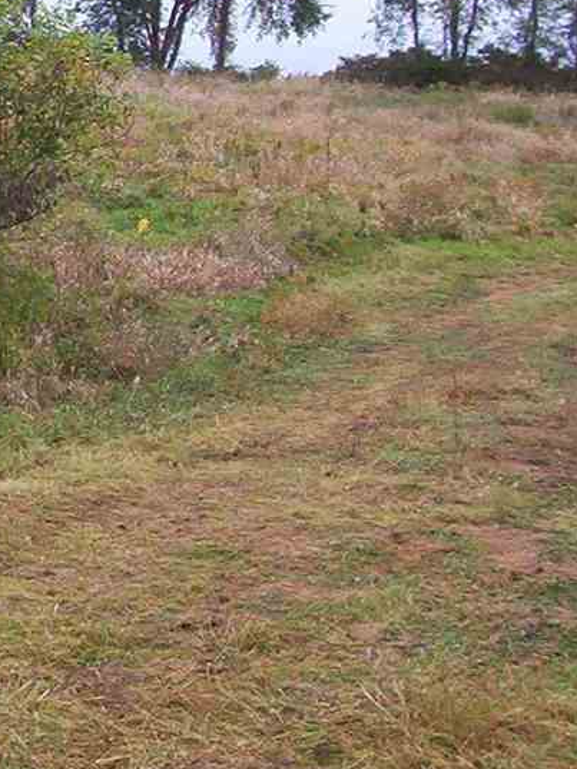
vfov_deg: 19.1
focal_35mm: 102
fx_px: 2266
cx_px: -296
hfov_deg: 13.6
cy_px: 207
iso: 100
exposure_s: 1/161
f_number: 2.73
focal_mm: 5.77
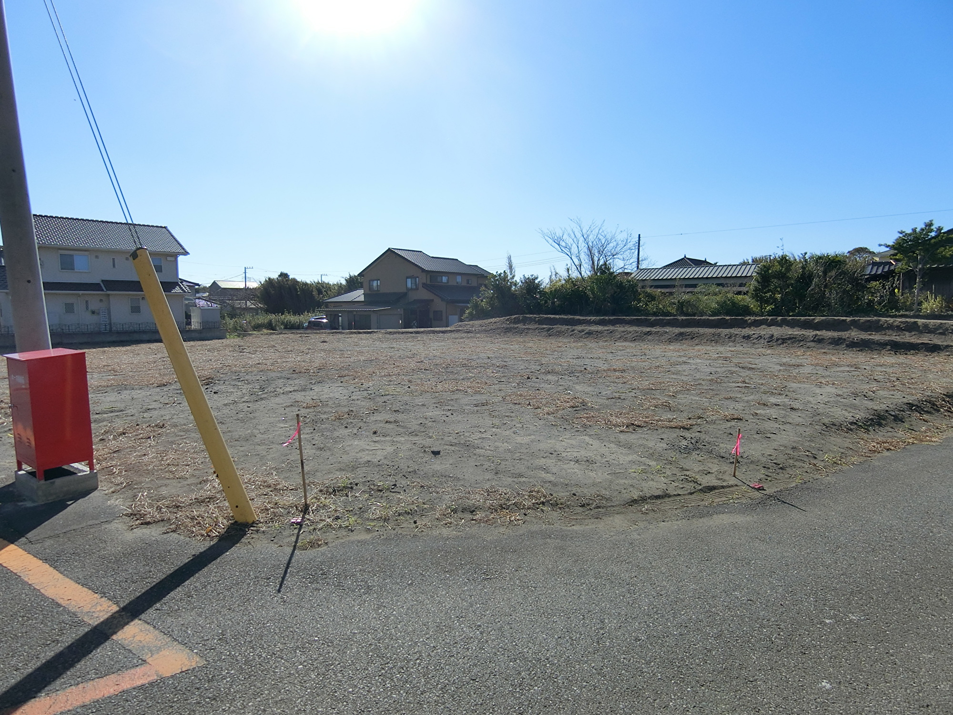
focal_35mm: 19
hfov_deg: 84.7
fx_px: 523
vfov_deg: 68.7
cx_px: 476
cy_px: 358
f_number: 6.9
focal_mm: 4.06
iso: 80
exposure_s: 1/400
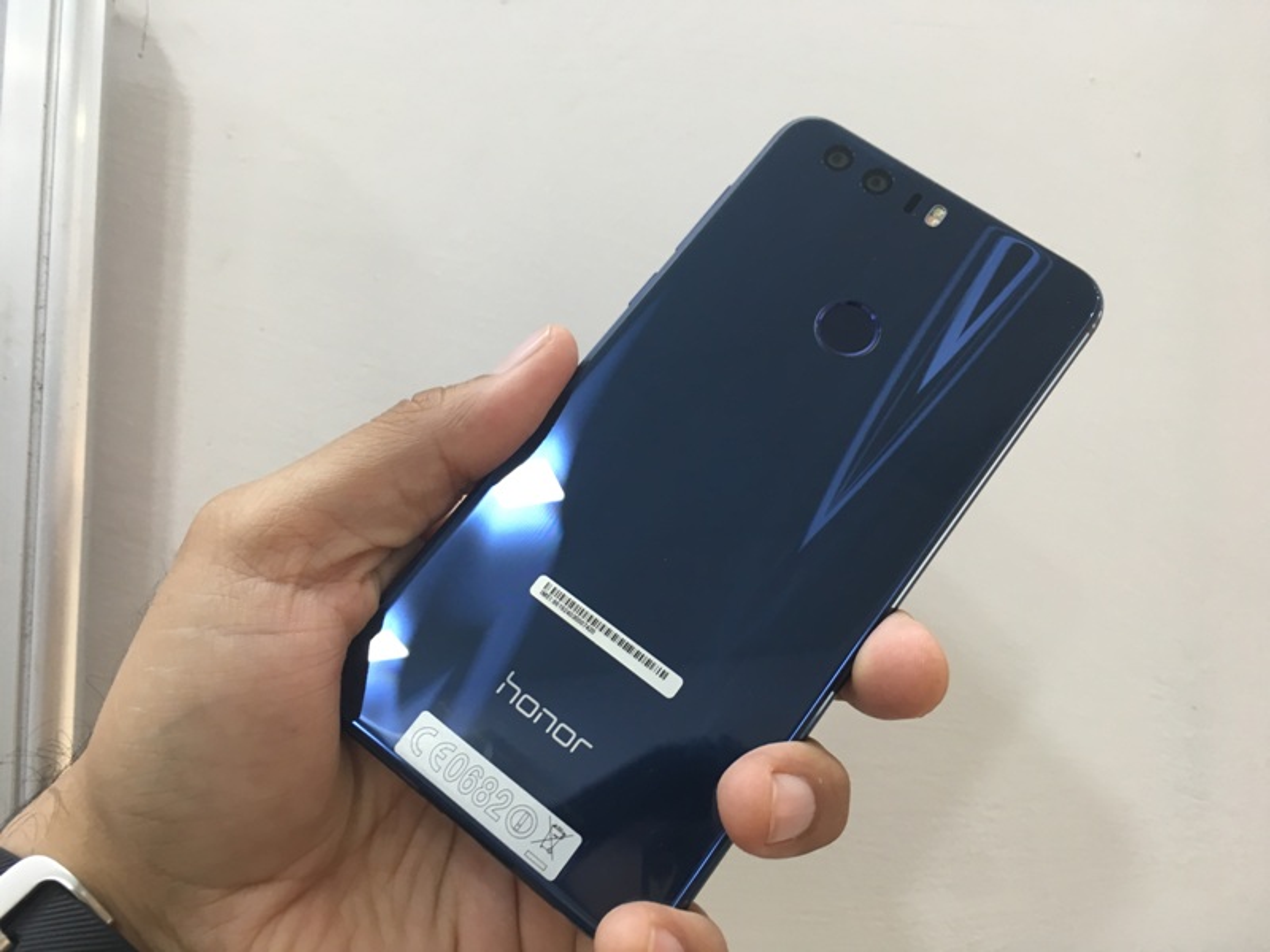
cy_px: 476
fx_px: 1064
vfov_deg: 48.2
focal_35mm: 29
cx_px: 635
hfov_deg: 61.7
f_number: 2.2
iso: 80
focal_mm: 4.15
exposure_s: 1/33
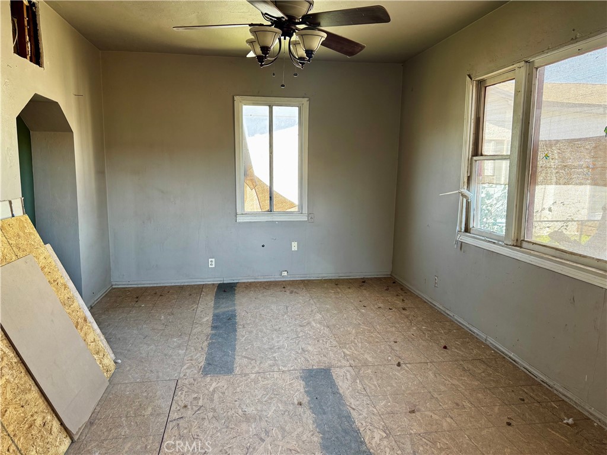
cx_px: 304
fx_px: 421
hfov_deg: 71.6
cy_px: 228
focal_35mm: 24
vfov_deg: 56.8
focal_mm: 6.76
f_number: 1.78
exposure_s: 1/121
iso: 160
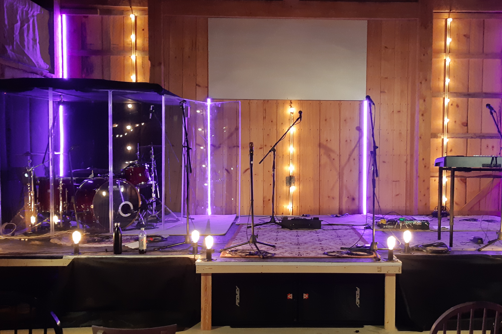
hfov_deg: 51.7
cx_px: 290
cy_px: 190
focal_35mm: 37
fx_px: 516
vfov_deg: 35.9
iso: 250
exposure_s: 1/25
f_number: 1.7
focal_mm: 3.93
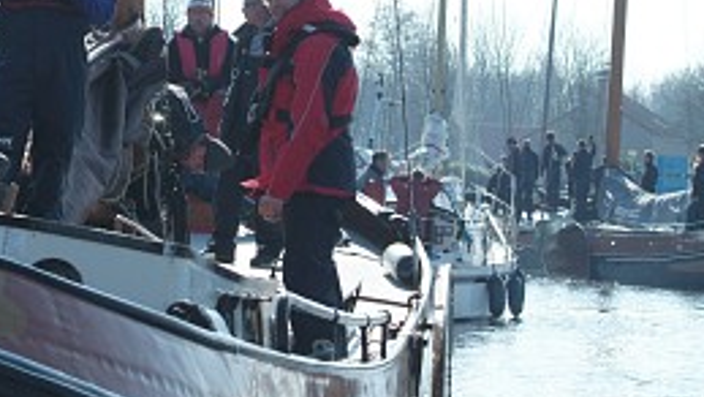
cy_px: 216
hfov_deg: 11.3
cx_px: 405
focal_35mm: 191
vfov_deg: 6.4
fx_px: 3567
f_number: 9.5
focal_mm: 70
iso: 400
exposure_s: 1/500
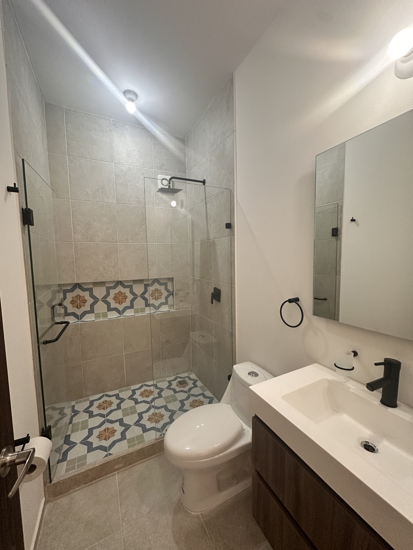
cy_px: 275
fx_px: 223
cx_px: 206
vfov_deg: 102.1
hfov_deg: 85.7
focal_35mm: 14
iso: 250
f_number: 2.2
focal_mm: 2.22
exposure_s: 1/120
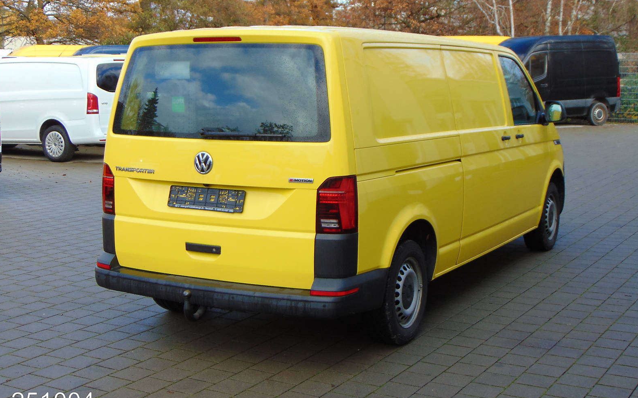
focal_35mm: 54
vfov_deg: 24.0
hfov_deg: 37.5
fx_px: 939
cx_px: 321
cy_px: 178
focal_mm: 9
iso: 80
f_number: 3.5
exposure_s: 1/200
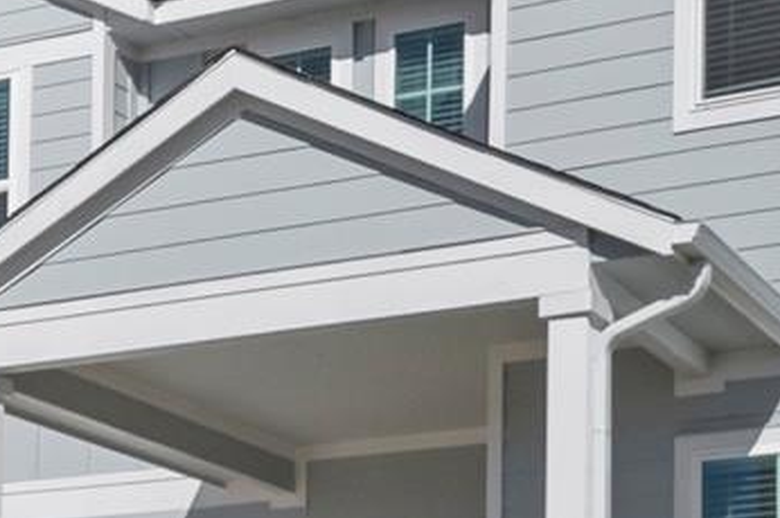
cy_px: 291
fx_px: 3658
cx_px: 285
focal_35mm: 169
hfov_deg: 12.2
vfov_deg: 8.1
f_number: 8
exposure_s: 1/3200
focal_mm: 24
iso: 400
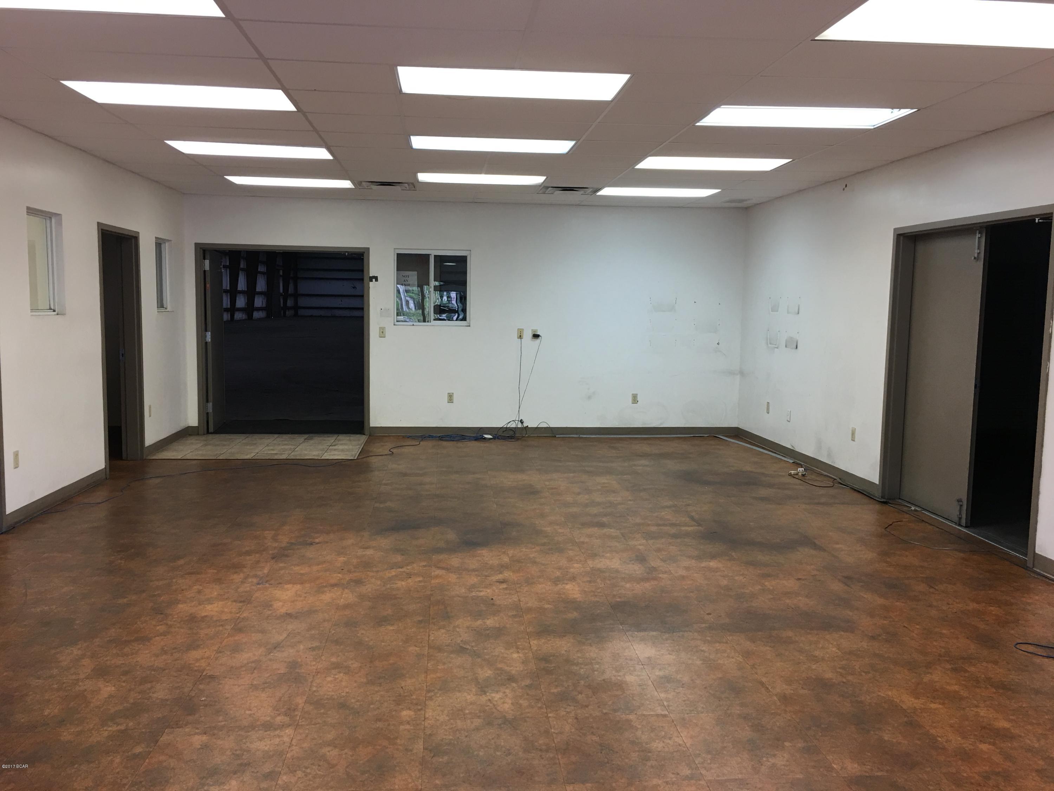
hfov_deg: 61.7
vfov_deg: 48.2
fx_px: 883
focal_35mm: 29
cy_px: 396
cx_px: 527
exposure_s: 1/30
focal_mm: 4.15
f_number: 2.2
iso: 25
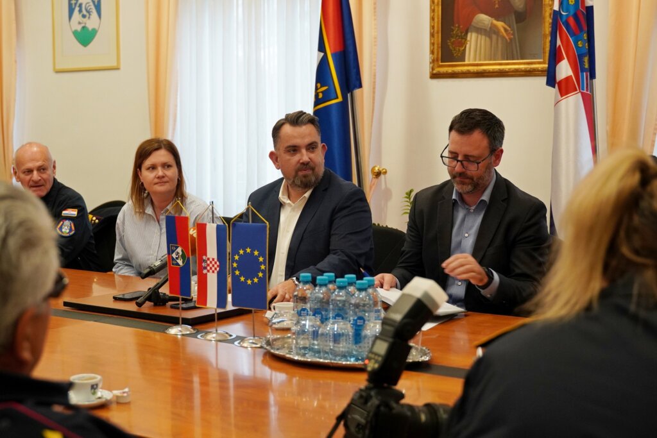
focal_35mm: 52
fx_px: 958
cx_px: 328
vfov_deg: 25.8
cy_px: 219
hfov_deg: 37.8
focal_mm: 35
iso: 1000
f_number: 2.8
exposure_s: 1/100
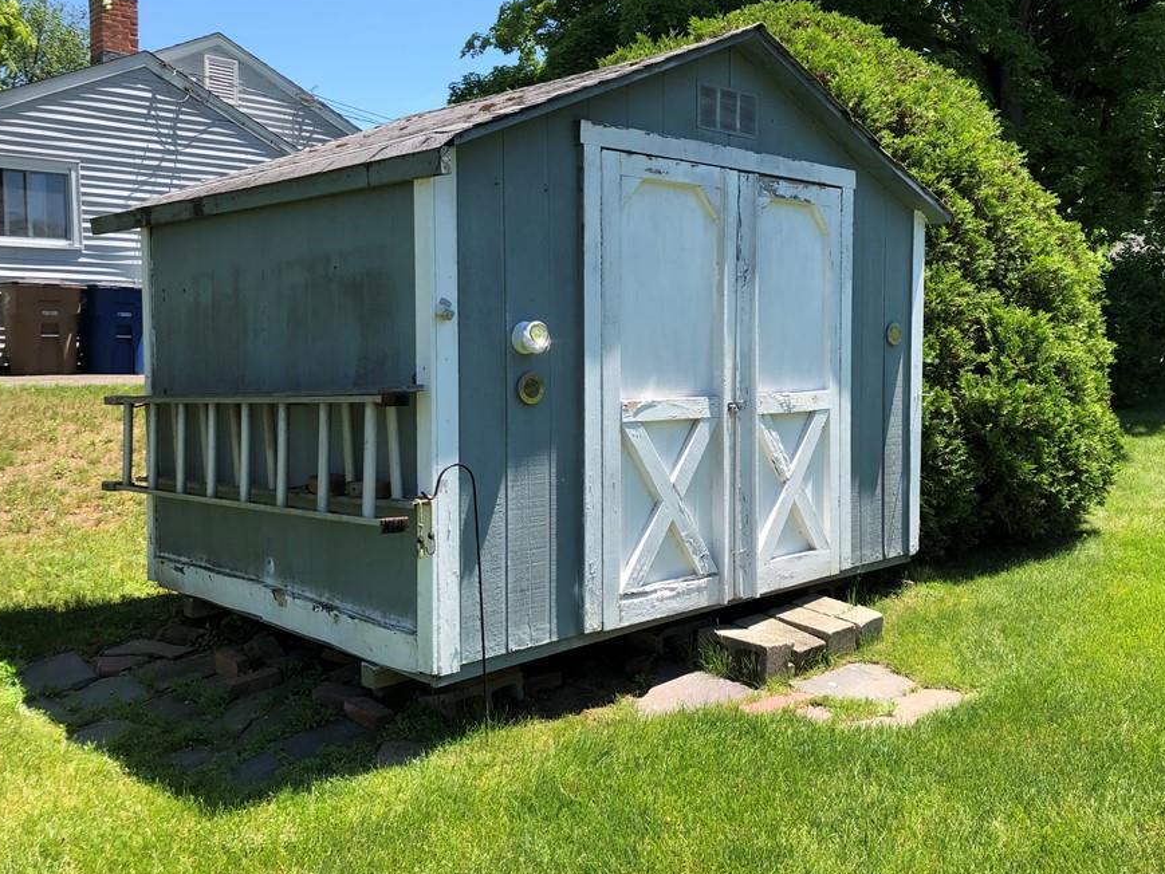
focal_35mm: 33
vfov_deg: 42.9
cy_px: 409
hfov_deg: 55.1
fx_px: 1111
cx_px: 666
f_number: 1.8
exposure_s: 1/852
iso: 20
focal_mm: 4
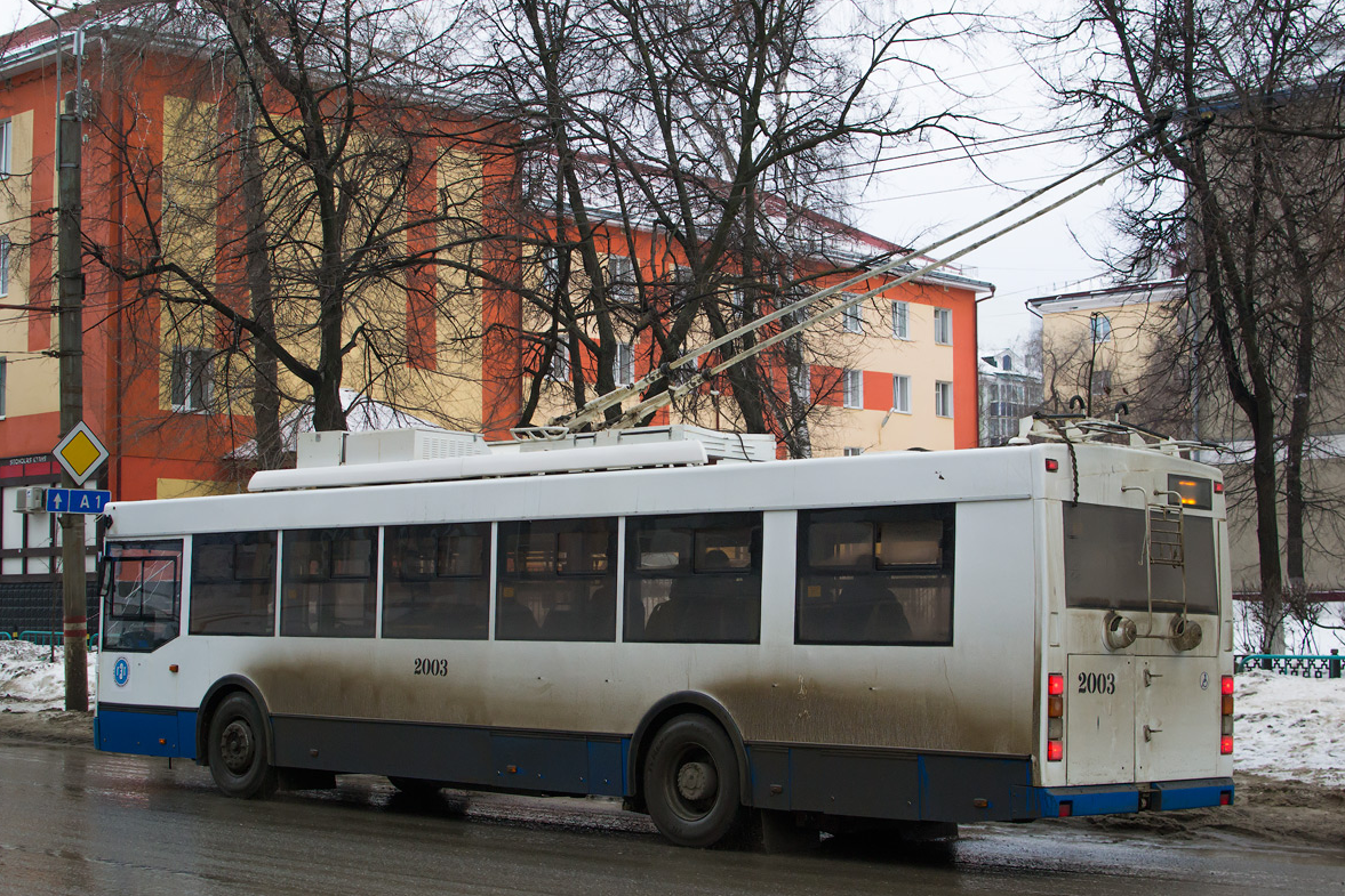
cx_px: 661
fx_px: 1999
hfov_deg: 37.2
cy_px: 450
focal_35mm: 54
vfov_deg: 25.3
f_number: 5.6
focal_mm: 35
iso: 800
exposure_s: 1/800
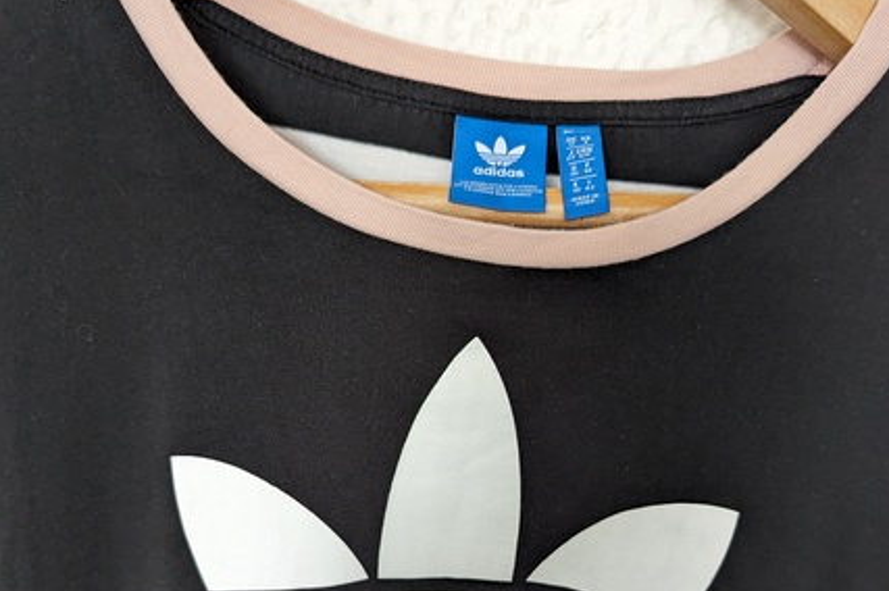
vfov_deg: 38.2
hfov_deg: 55.8
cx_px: 453
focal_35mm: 34
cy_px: 416
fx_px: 839
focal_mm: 6.81
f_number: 1.85
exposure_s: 1/217
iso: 937
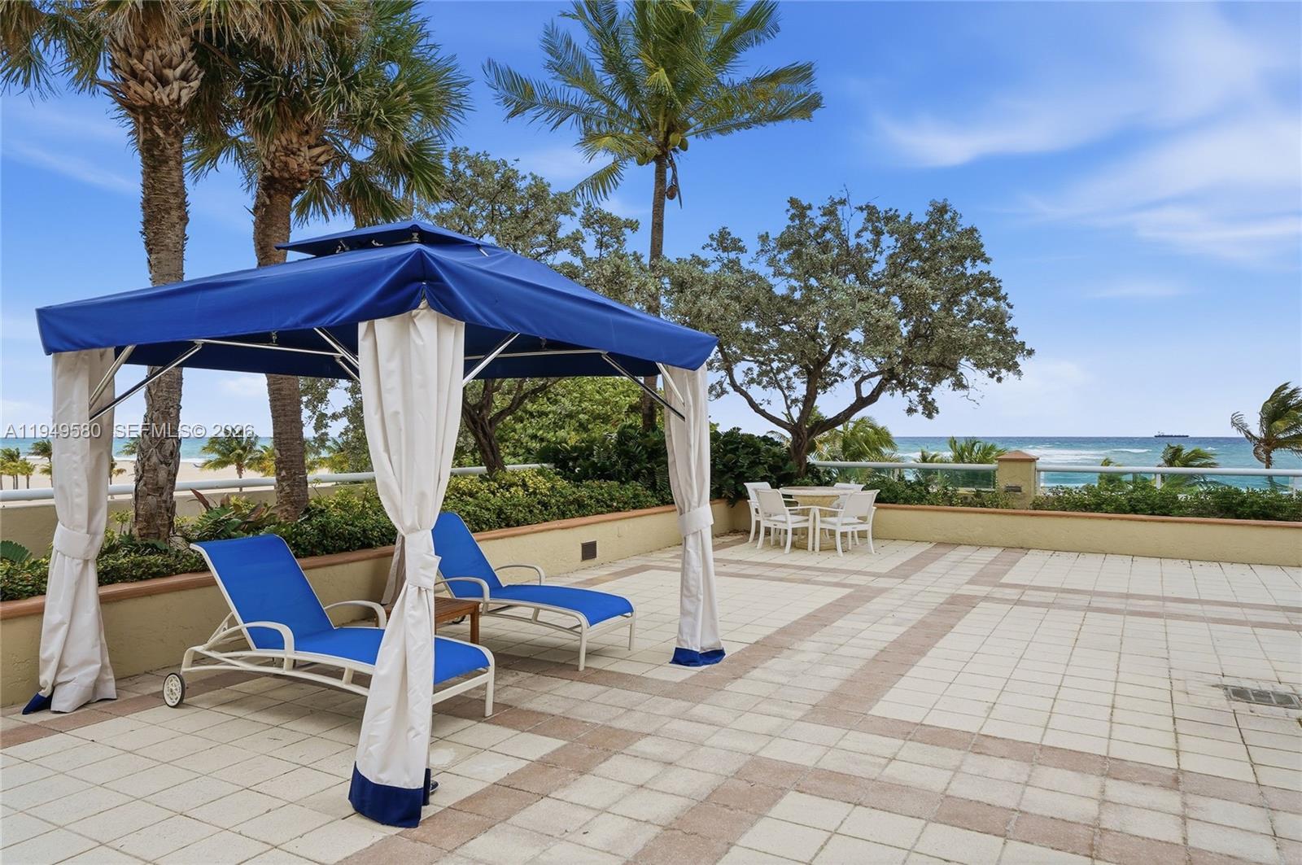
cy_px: 432
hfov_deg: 73.8
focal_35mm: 24
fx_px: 867
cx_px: 651
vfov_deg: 53.0
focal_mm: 24
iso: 400
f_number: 8
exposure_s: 1/3200
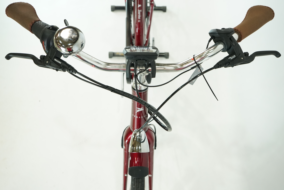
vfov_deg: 37.9
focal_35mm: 35
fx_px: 276
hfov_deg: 54.4
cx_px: 142
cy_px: 95
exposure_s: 1/200
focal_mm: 35
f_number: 6.3
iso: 2500
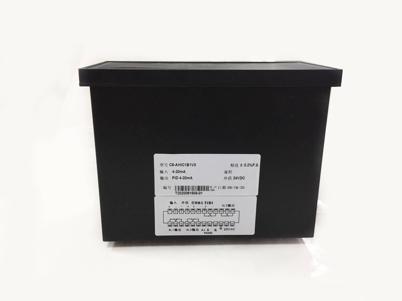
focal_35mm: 29
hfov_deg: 61.7
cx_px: 201
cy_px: 150
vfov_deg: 48.2
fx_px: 337
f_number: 2.2
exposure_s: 1/33
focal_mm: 4.15
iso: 160
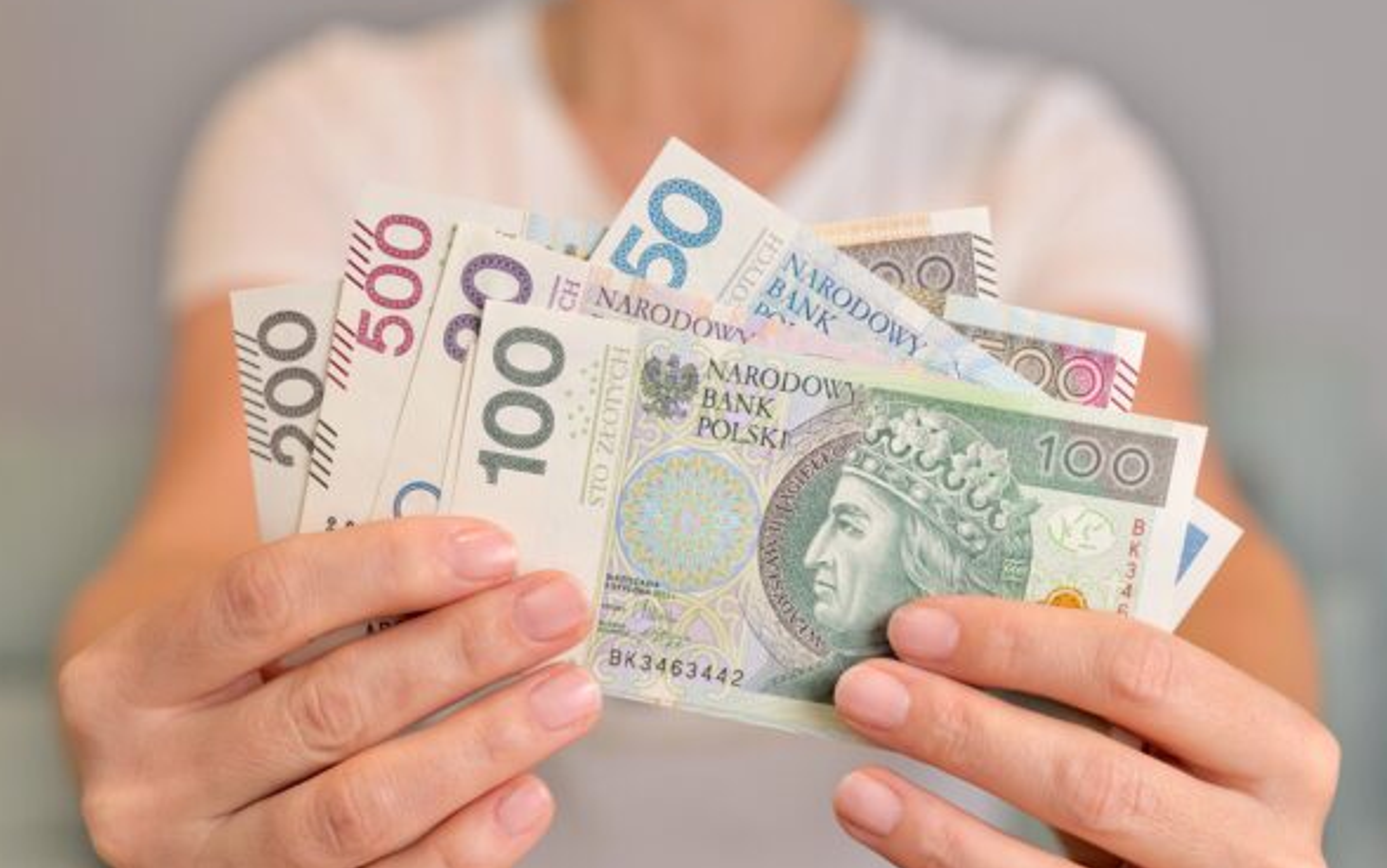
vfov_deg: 24.9
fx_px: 1966
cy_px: 440
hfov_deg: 38.9
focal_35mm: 52
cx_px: 691
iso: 200
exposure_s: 1/125
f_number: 3.5
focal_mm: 50
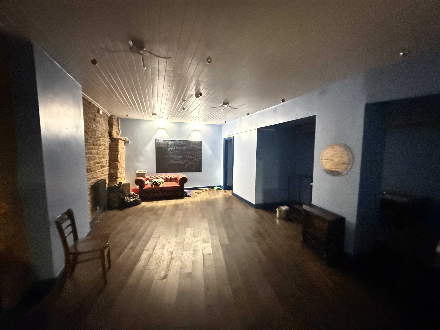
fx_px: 178
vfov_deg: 85.7
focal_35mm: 14
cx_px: 220
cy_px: 165
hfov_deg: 102.1
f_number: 2.2
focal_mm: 2.22
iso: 2500
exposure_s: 1/20
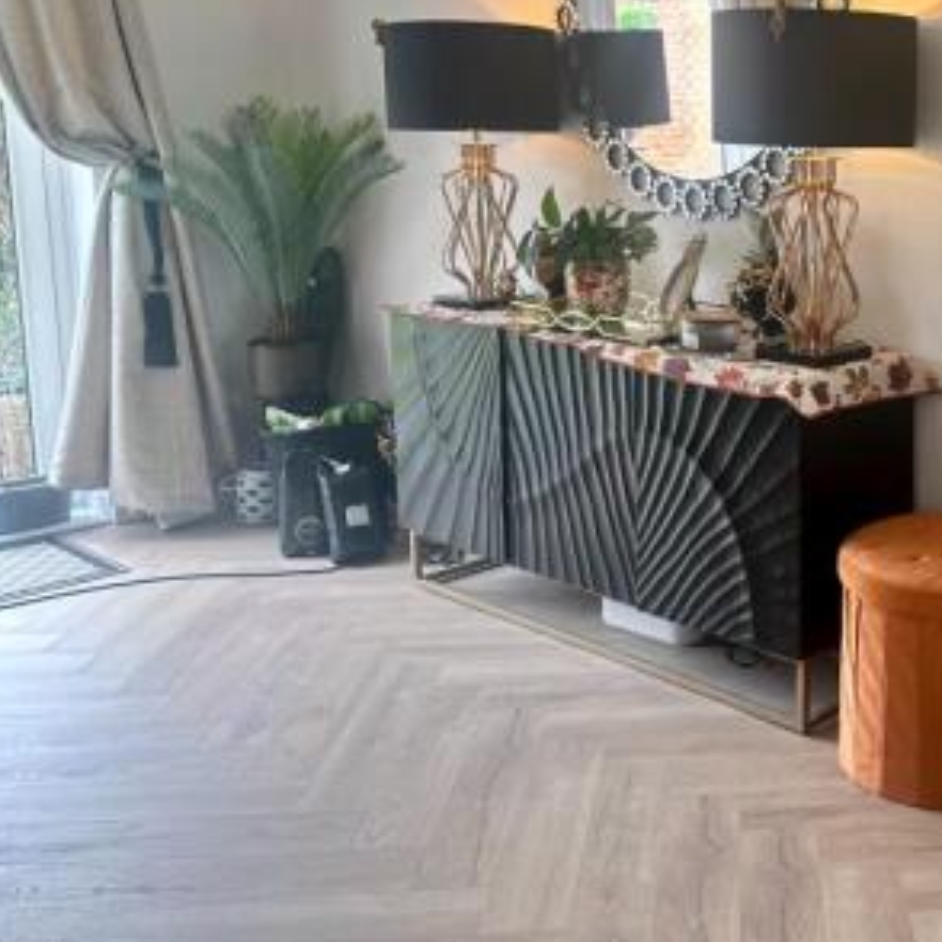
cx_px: 899
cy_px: 332
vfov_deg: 39.7
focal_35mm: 42
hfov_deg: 36.7
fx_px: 1293
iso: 100
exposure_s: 1/121
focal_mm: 6.86
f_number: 1.78
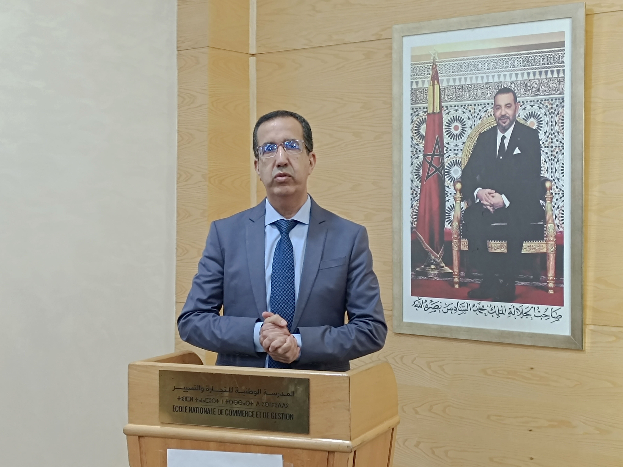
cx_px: 312
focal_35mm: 24
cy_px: 234
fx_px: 432
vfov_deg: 56.8
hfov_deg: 71.6
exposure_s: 1/50
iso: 799
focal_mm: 6.14
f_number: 1.65
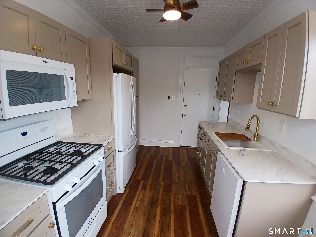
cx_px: 158
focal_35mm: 17
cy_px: 118
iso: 50
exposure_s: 1/60
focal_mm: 1.4
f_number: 2.2
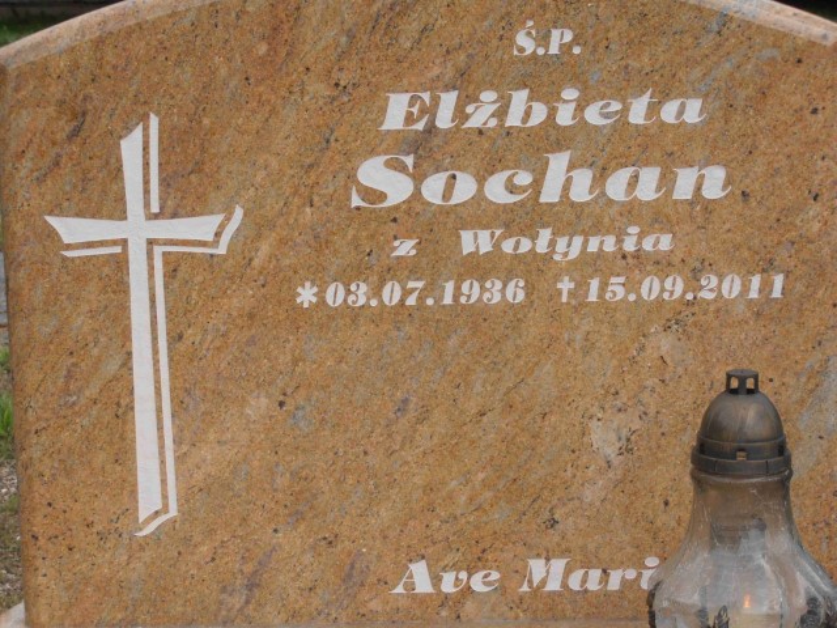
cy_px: 314
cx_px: 418
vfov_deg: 13.3
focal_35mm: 111
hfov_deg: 17.7
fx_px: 2684
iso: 80
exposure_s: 1/400
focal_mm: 19.64
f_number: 5.5
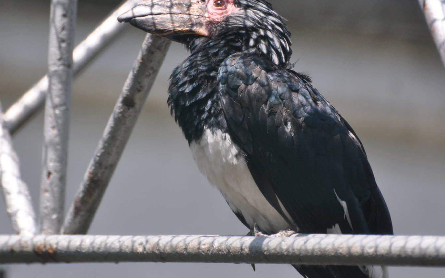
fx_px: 6561
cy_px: 104
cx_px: 233
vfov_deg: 2.4
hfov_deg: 3.9
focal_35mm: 541
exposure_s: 1/1000
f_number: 5.6
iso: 720
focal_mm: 300
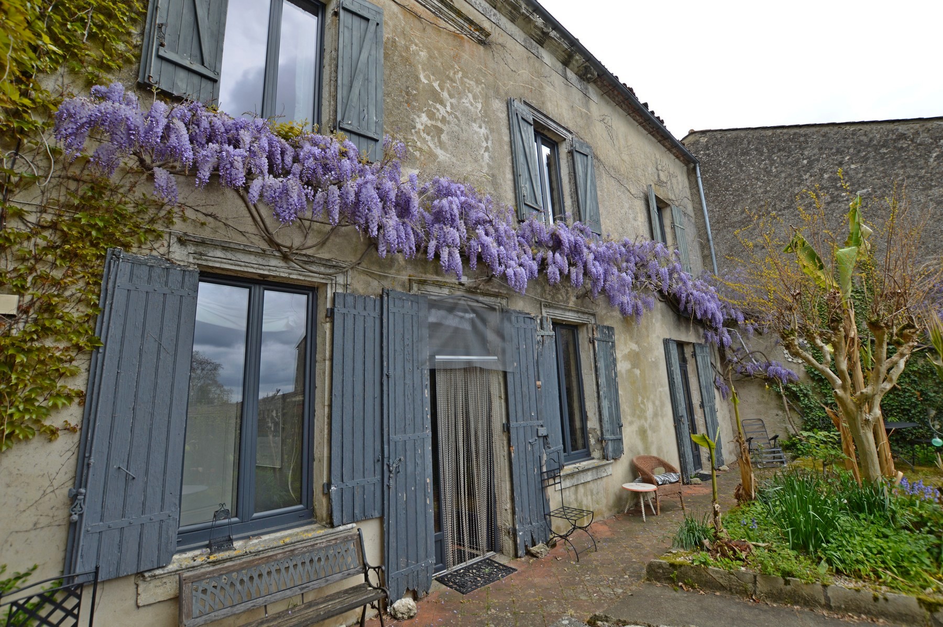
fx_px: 393
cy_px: 314
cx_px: 472
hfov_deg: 100.4
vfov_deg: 77.2
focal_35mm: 15
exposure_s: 1/160
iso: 100
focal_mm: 10
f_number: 6.3
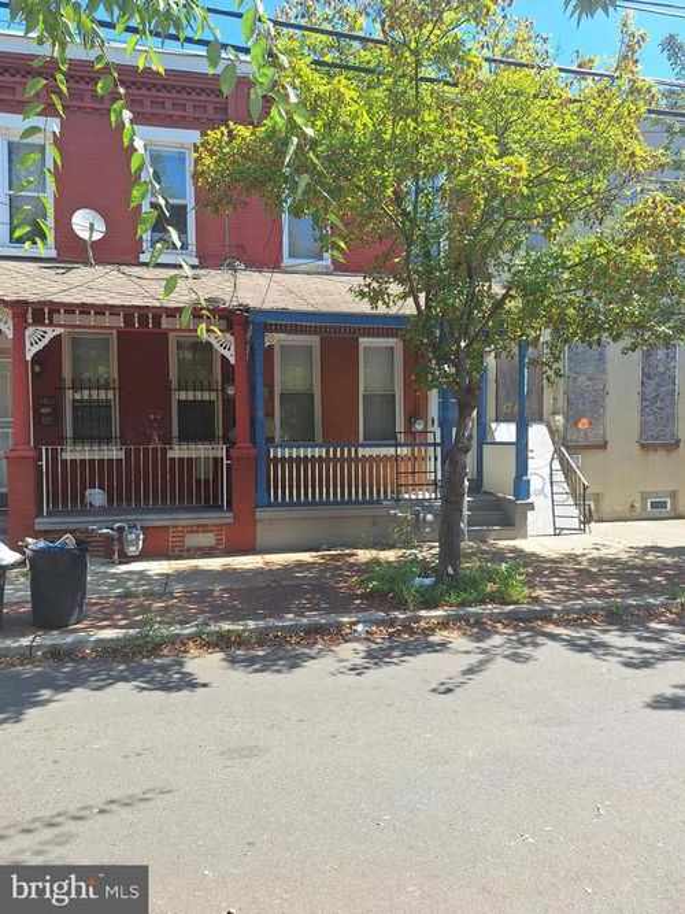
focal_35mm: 23
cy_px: 457
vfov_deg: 73.9
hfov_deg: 58.9
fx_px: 607
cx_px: 342
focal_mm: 5.54
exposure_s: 1/1085
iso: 40
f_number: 1.8
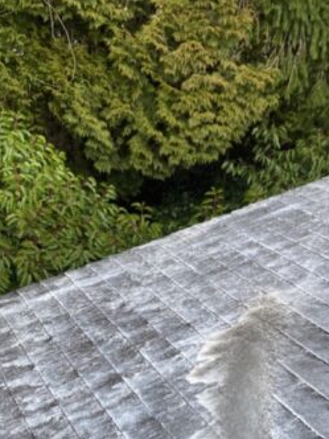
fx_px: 596
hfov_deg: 30.9
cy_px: 387
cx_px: 165
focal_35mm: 47
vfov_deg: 38.0
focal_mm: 4.25
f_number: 1.8
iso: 50
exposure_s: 1/122
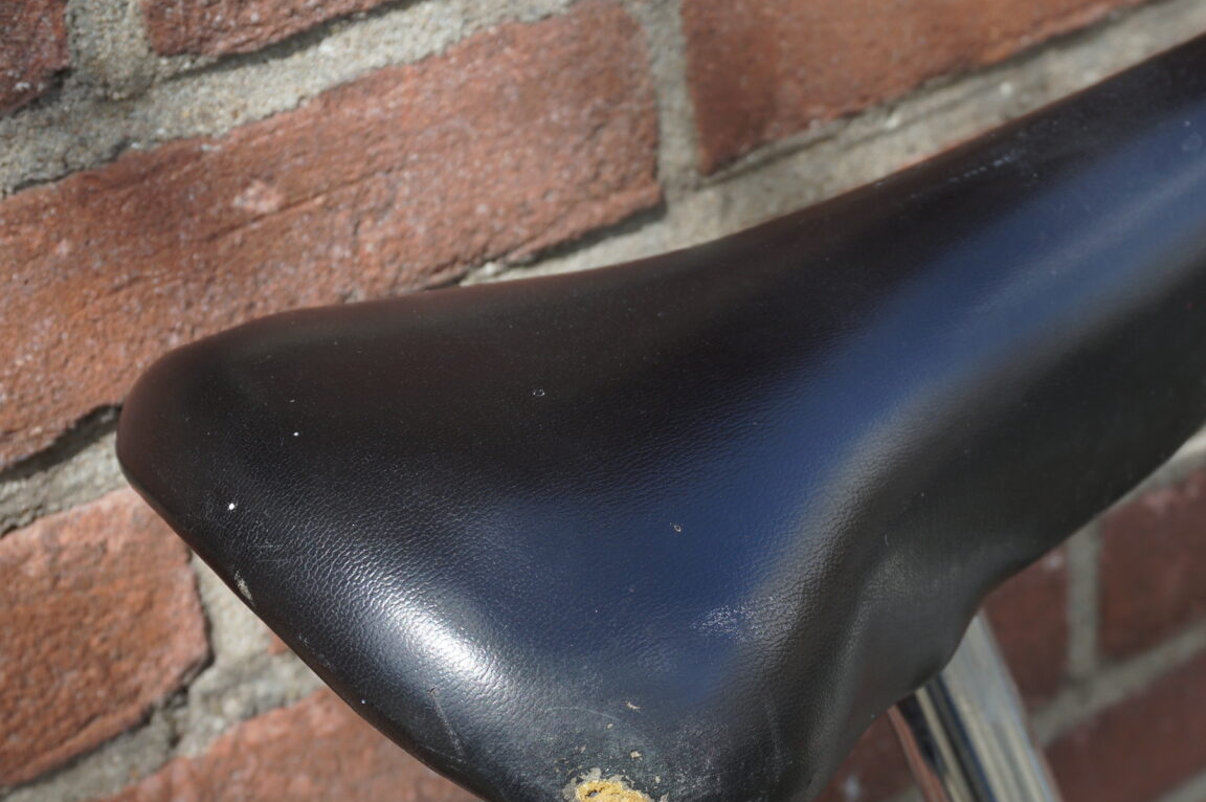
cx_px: 854
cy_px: 495
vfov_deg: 18.1
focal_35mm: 75
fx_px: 2510
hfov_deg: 26.8
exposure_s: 1/100
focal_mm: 30
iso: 100
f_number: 6.3
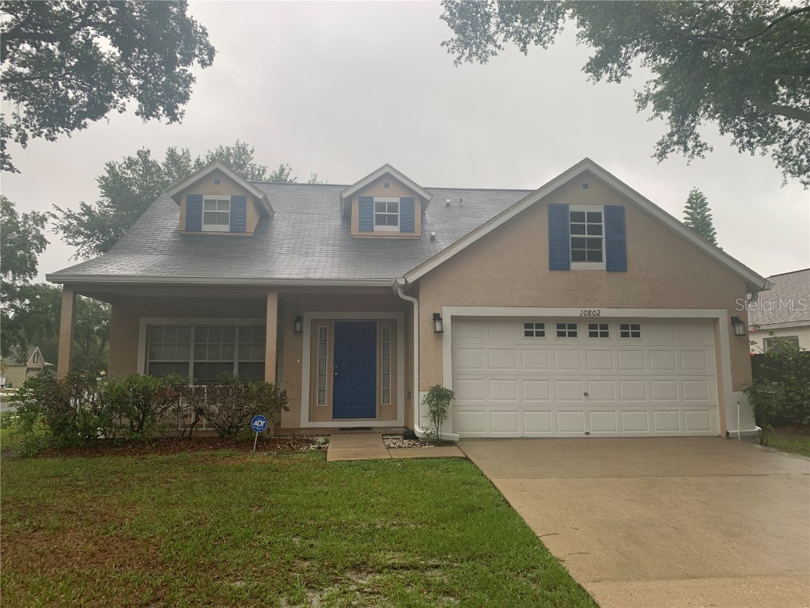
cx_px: 405
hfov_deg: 67.3
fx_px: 608
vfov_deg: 53.1
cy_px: 304
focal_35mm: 26
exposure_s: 1/122
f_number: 1.8
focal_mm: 4.25
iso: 32
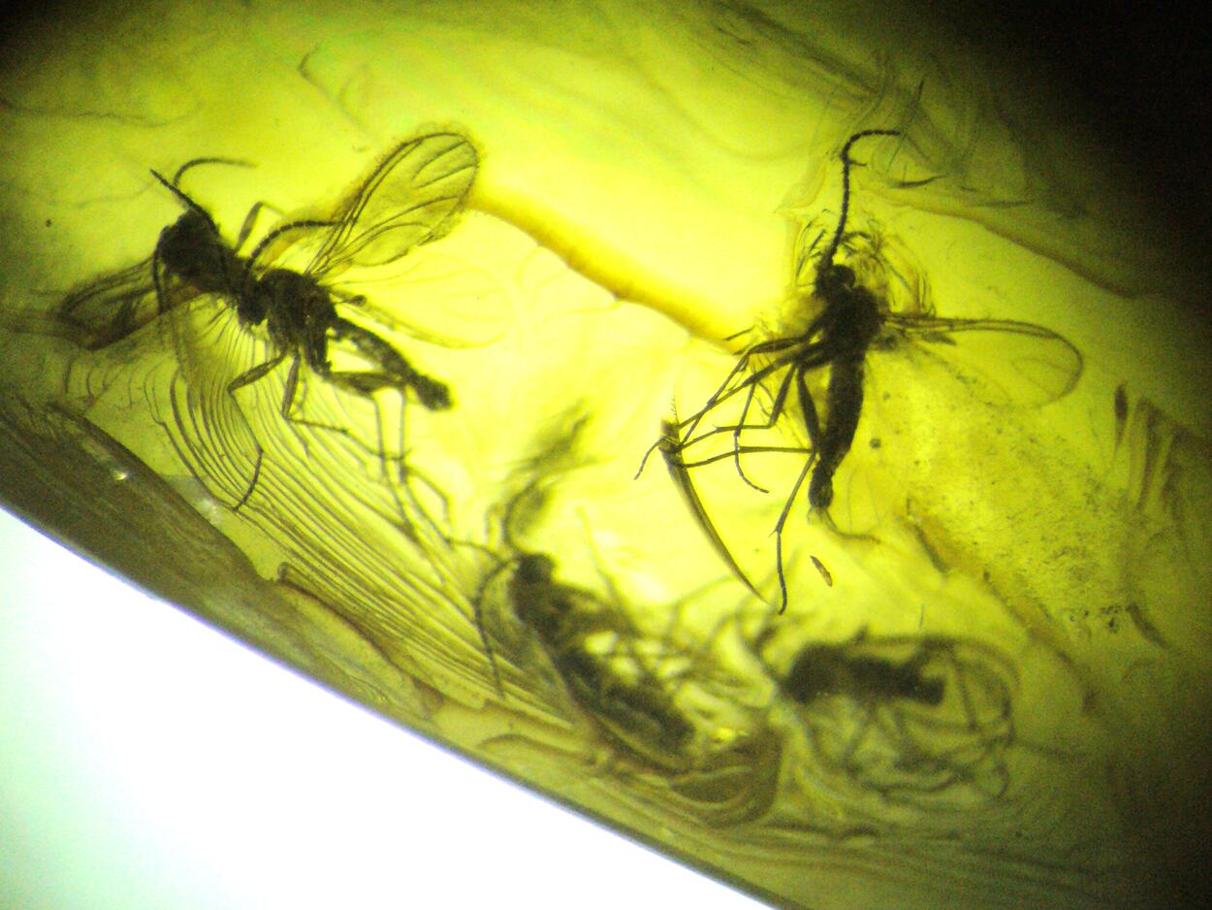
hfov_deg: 29.4
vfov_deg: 22.3
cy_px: 455
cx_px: 606
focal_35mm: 66
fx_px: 2311
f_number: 3.9
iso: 400
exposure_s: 1/640
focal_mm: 10.9
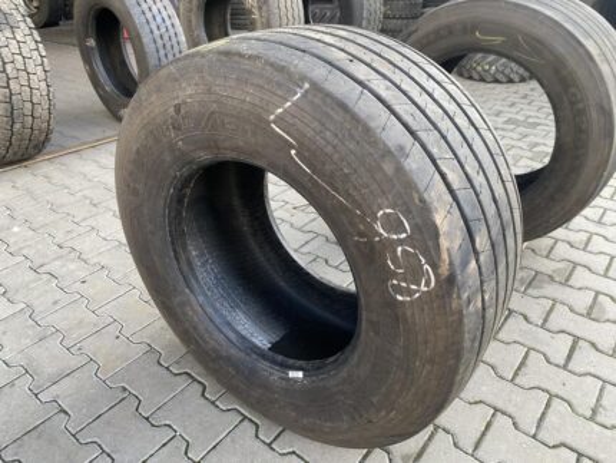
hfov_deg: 67.3
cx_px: 308
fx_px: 463
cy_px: 232
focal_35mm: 26
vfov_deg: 53.1
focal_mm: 4.25
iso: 40
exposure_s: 1/122
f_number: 1.8
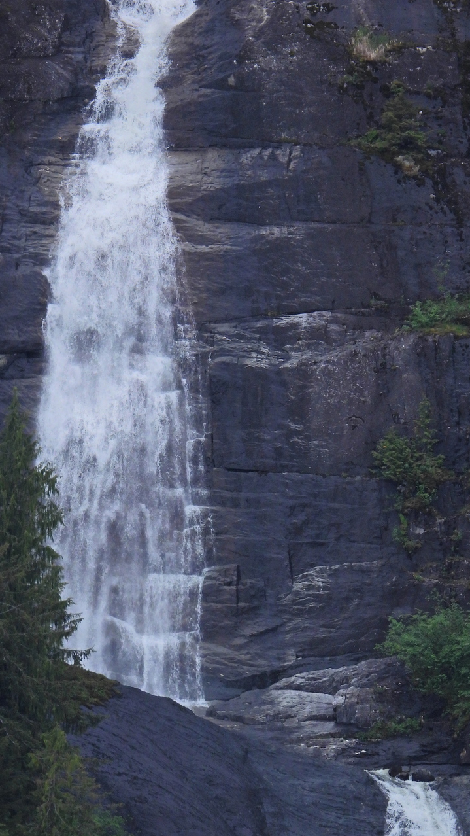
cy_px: 418
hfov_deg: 1.2
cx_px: 248
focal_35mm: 1037
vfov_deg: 2.1
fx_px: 22972
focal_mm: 170
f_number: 5.6
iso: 250
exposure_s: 1/500
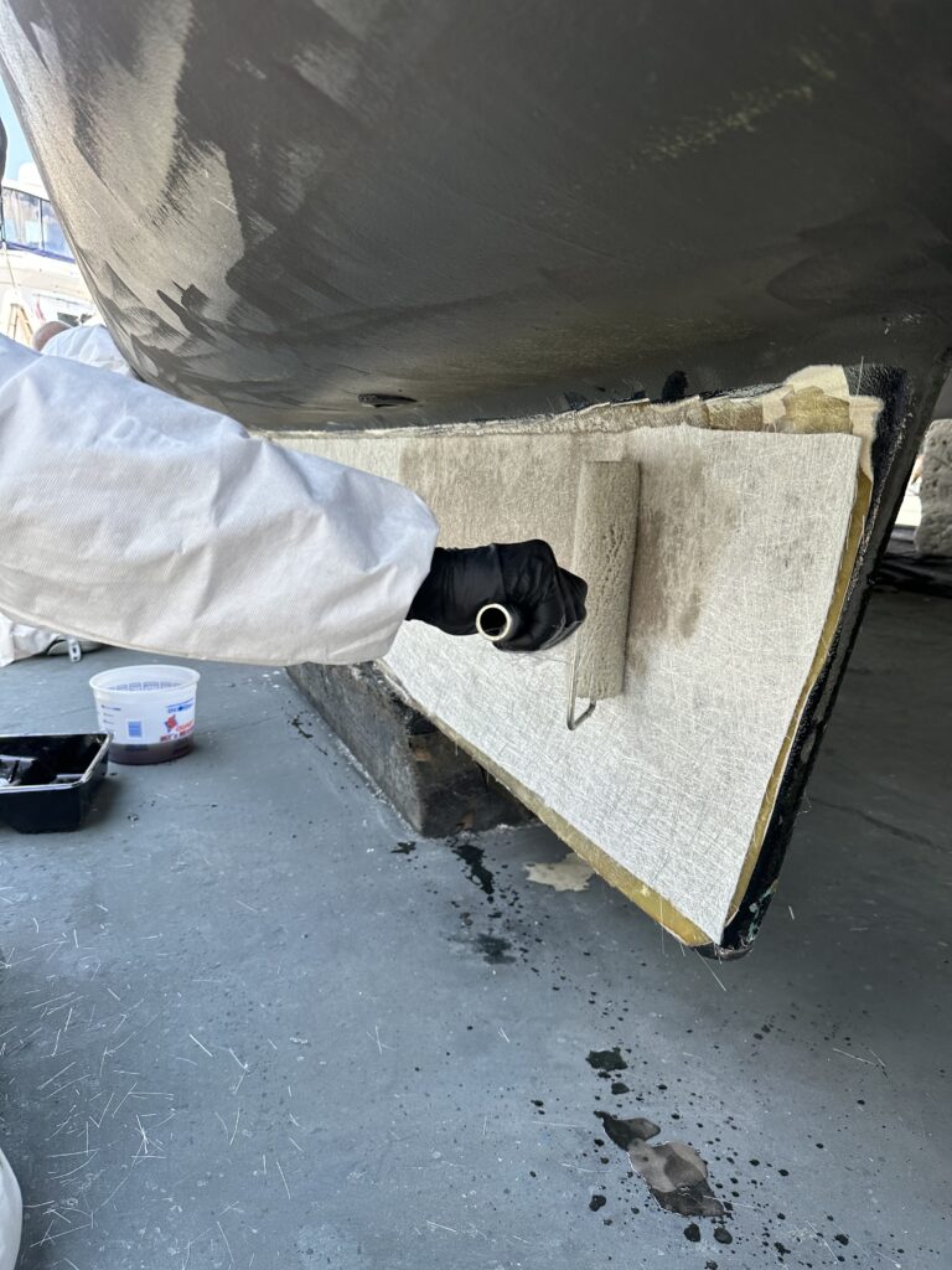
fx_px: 880
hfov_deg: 56.8
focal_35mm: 24
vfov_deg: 71.6
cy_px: 635
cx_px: 476
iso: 80
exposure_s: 1/583
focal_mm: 6.86
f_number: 1.78
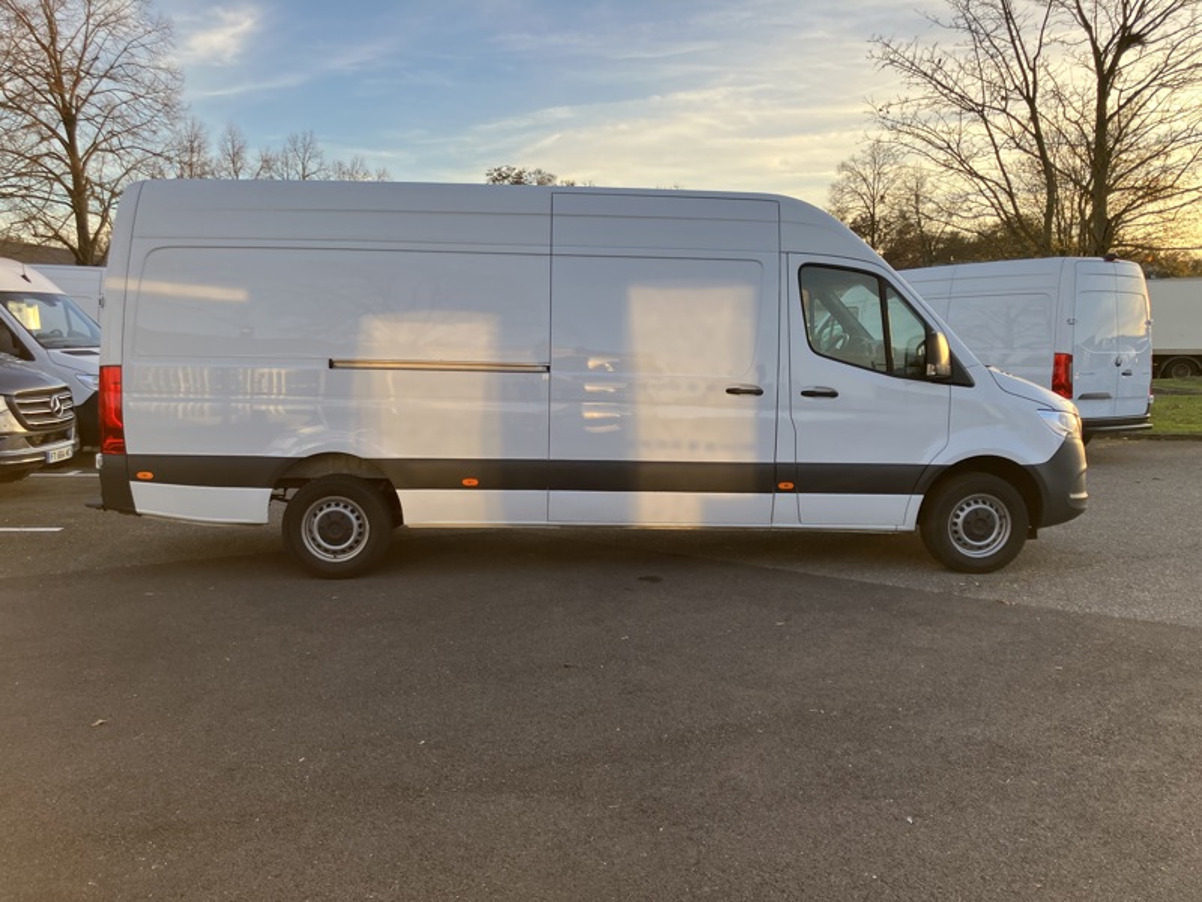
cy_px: 451
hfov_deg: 63.4
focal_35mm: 28
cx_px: 601
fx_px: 972
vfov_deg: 49.7
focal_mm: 3.99
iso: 32
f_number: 1.8
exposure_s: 1/214
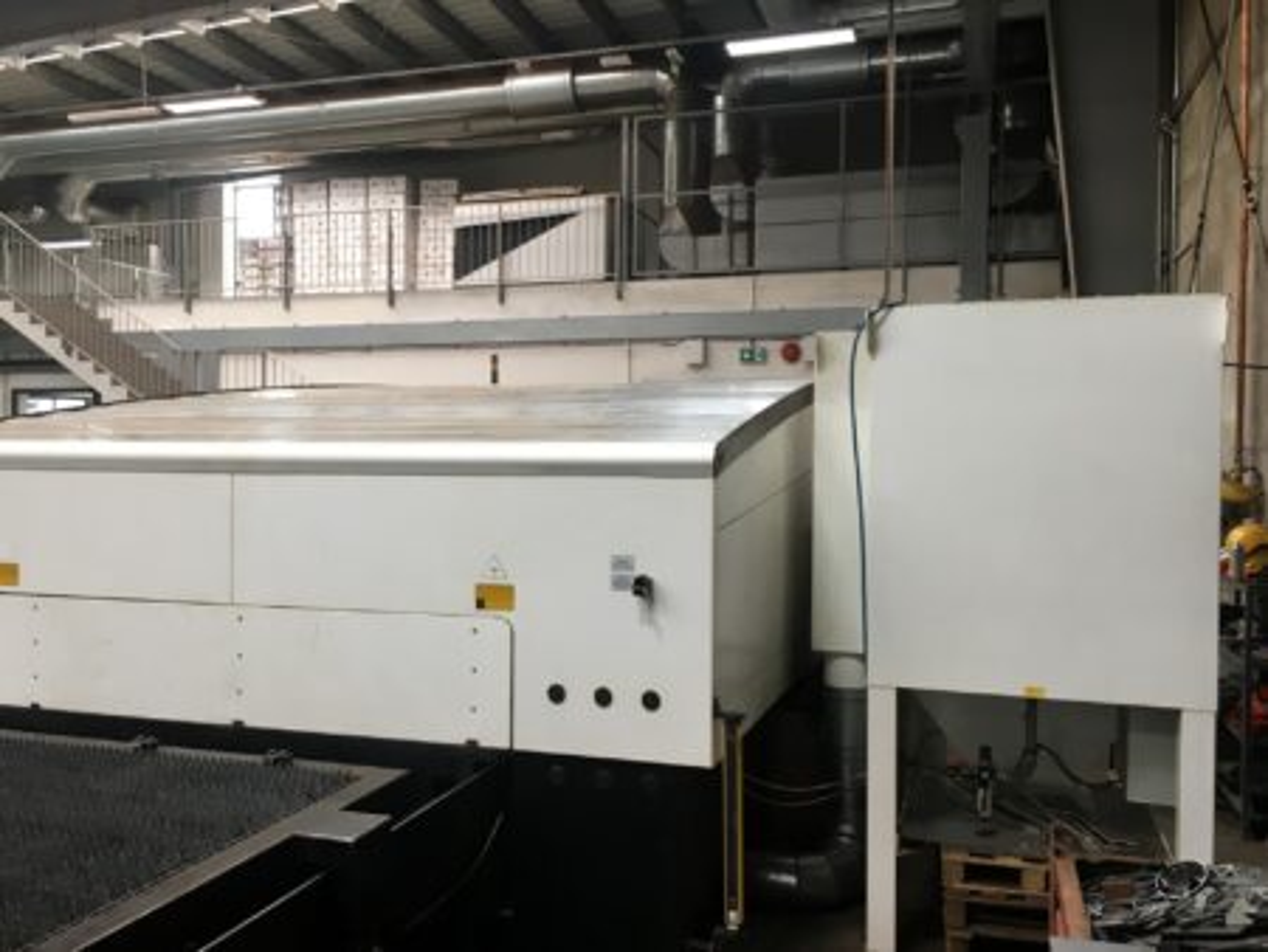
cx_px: 634
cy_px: 476
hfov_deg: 61.6
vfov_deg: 48.3
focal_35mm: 29
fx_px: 1063
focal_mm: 4.15
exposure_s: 1/33
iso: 80
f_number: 2.2
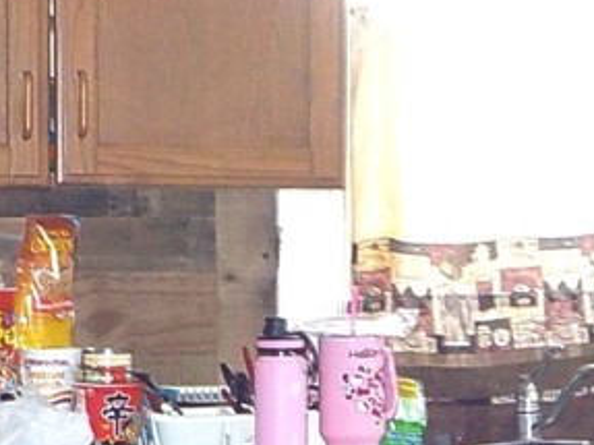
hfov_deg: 18.2
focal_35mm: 107
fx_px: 1835
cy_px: 350
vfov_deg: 13.8
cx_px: 478
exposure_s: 1/30
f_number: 3.3
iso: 200
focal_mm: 4.1
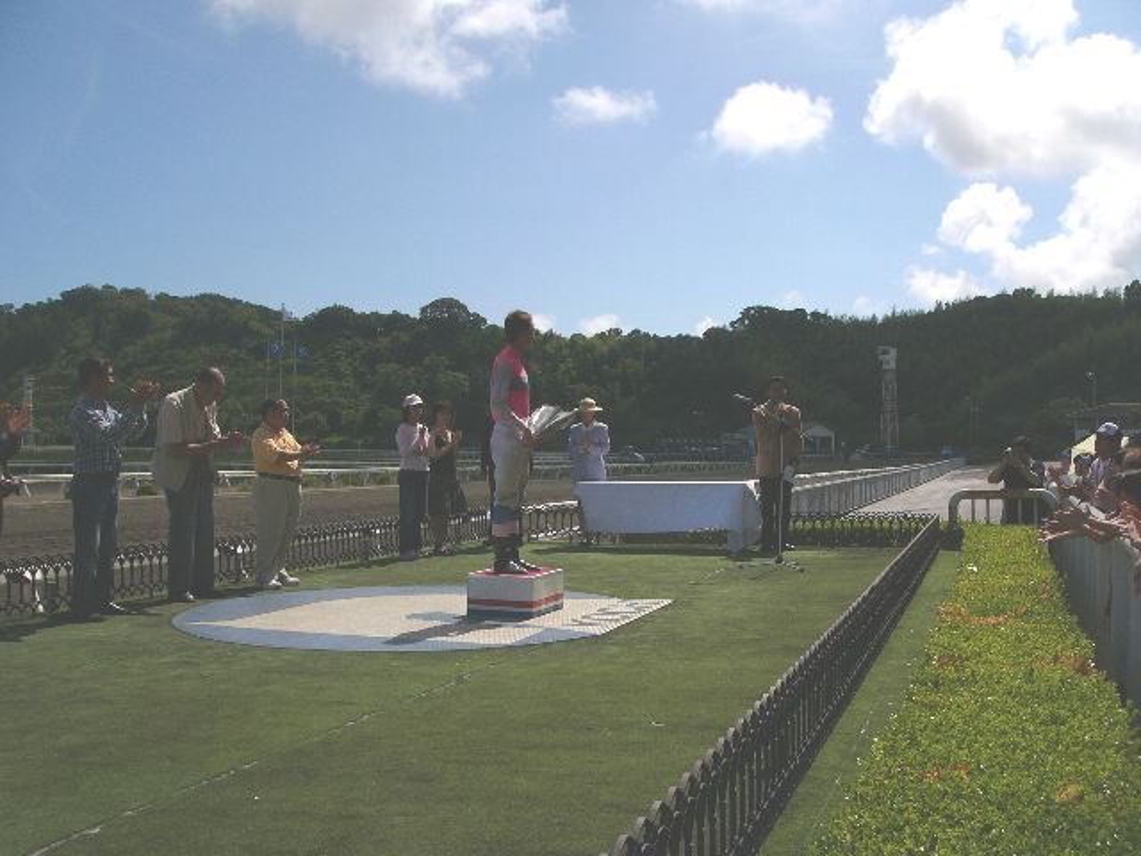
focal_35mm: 36
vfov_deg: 39.7
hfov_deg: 51.4
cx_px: 570
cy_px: 428
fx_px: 1187
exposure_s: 1/1600
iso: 50
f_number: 8
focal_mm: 6
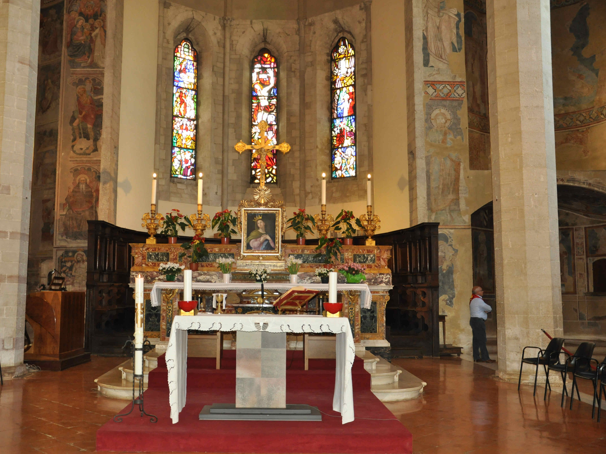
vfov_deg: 39.7
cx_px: 266
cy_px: 228
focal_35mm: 36
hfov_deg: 51.2
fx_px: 630
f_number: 3.8
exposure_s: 1/60
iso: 900
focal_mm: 22
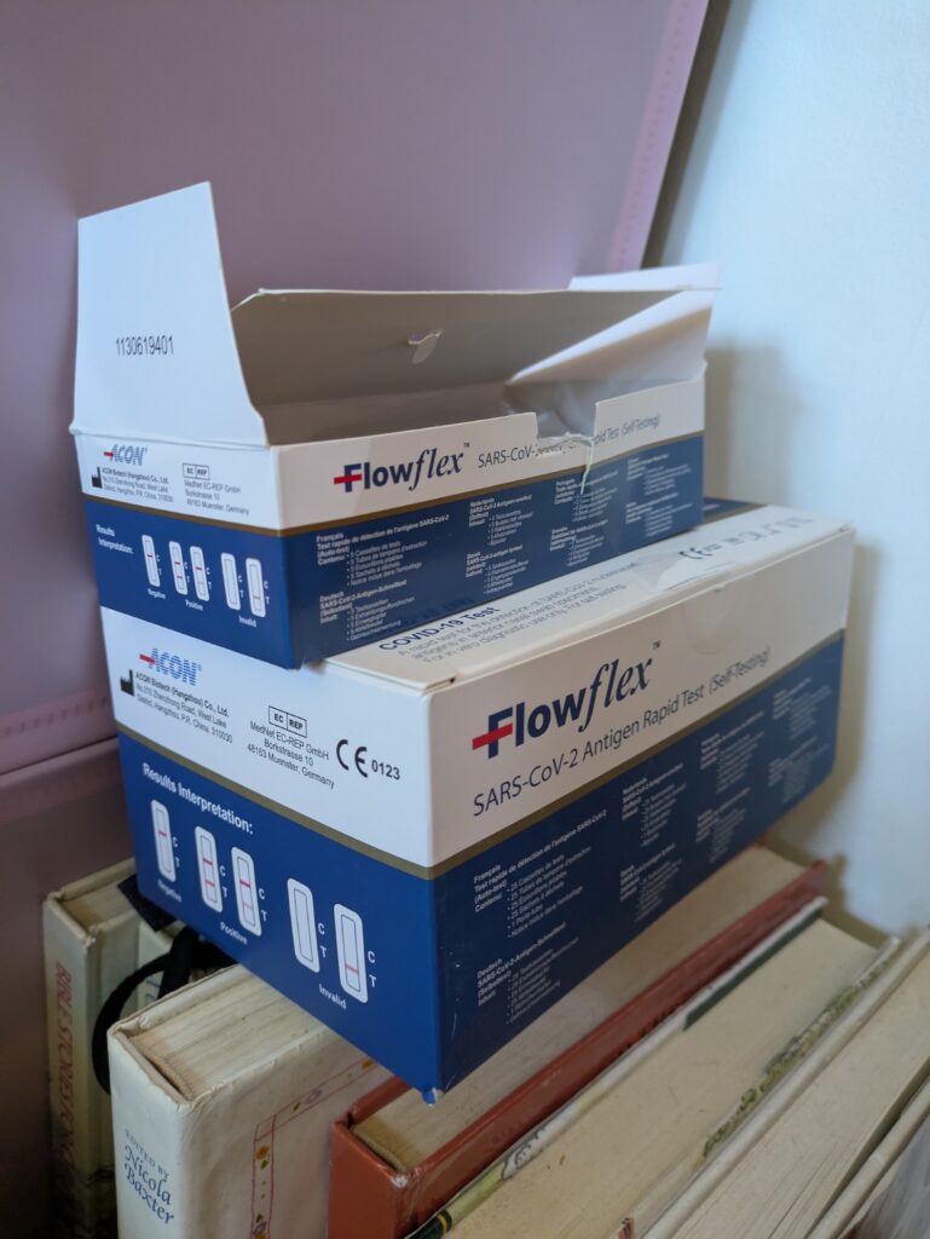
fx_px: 895
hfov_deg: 54.9
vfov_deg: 69.4
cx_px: 465
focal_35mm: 25
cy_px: 620
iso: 435
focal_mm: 5.43
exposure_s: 1/33.3
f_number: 1.89
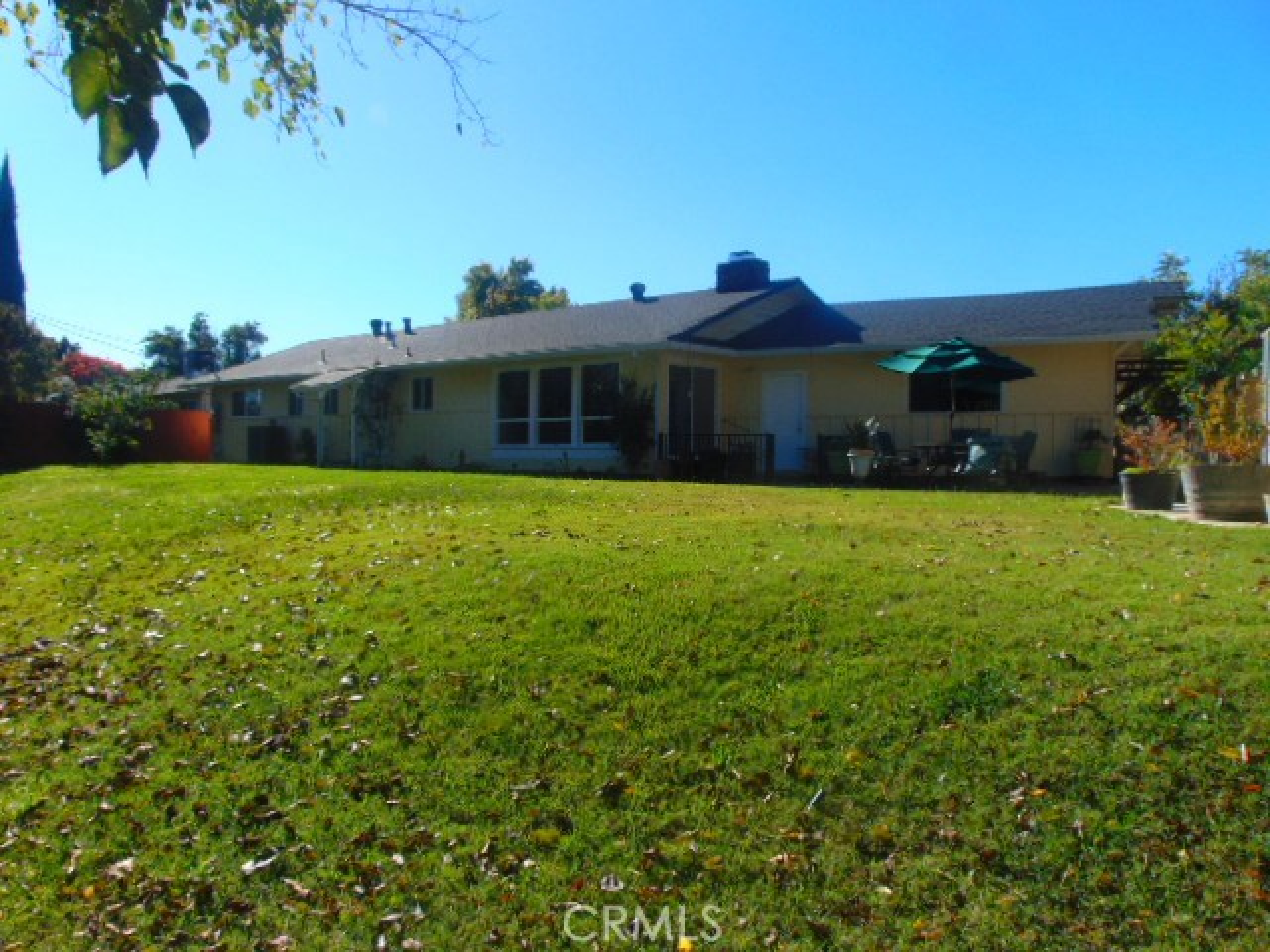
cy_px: 476
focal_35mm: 25
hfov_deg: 69.4
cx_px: 635
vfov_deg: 54.9
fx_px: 917
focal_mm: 4.5
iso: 80
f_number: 7.7
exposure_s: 1/200
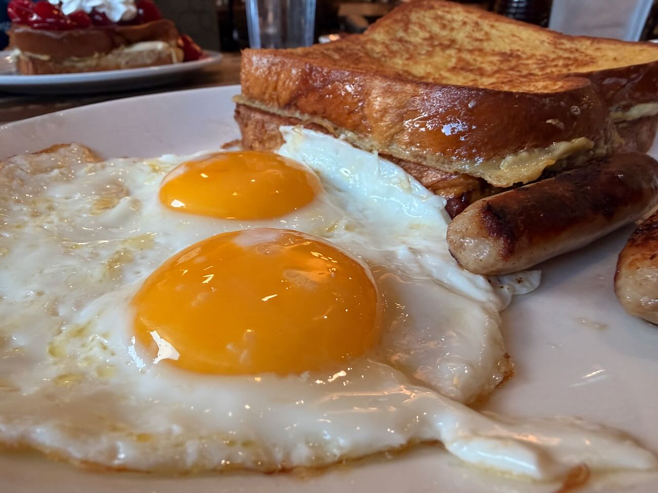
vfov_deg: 54.9
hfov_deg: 69.4
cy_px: 246
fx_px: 475
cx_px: 329
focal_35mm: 25
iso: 200
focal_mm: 2.22
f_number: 2.2
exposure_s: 1/120
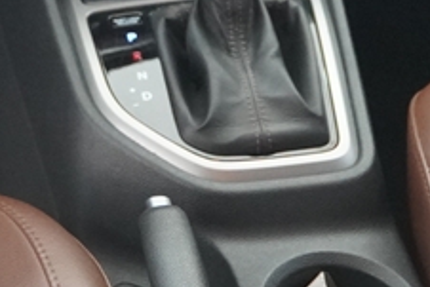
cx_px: 95
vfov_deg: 9.5
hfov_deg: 15.0
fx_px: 1625
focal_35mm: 136
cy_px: -261
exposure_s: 1/160
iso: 3200
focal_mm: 20
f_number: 2.8
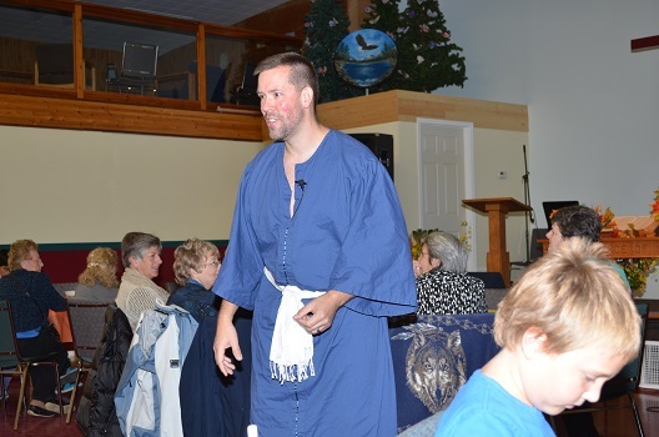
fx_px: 987
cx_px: 330
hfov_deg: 36.9
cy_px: 218
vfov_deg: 25.0
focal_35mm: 54
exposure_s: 1/60
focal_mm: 36
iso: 400
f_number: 5.6
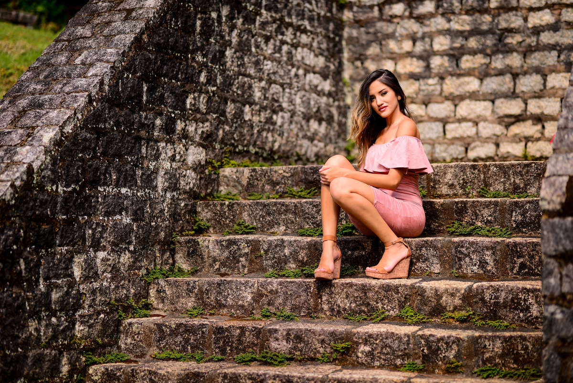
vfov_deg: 16.1
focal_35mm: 85
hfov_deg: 23.9
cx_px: 286
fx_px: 1353
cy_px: 192
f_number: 1.4
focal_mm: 85
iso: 100
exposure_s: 1/2000
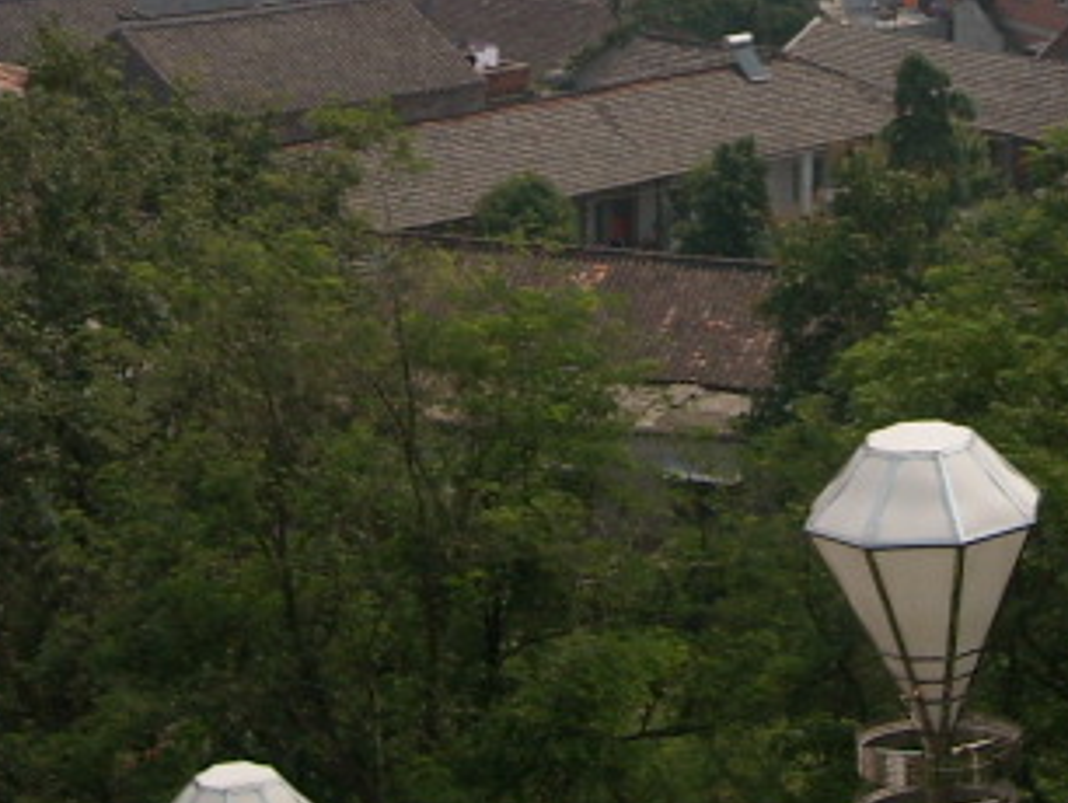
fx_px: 3613
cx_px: 841
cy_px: -293
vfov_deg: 12.2
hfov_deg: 16.7
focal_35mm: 117
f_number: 5.6
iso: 64
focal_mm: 5.7
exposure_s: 1/419
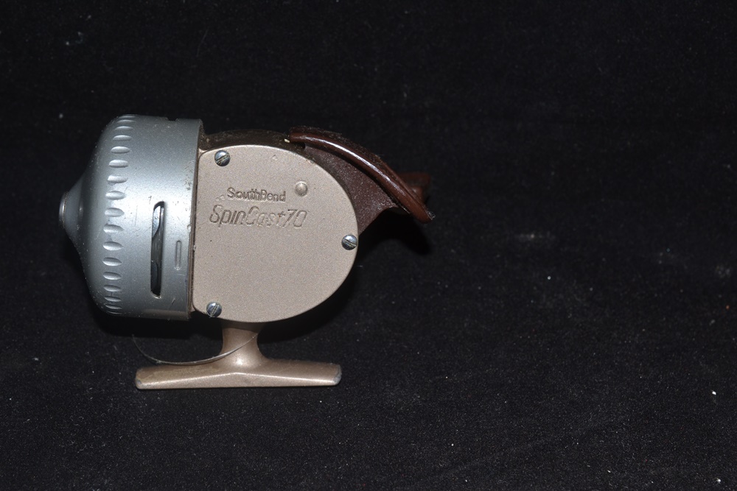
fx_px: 1228
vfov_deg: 22.6
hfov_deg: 33.4
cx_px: 368
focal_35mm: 60
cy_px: 246
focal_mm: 40
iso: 100
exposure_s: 1/60
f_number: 8
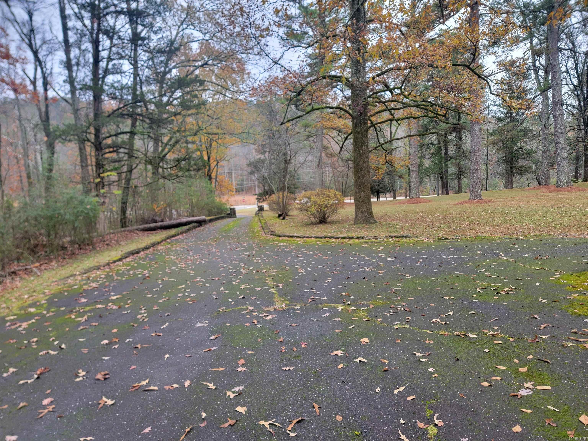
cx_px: 294
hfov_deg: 71.6
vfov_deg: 56.8
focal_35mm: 24
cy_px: 220
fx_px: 408
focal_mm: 6.7
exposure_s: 1/120
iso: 64
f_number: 1.8
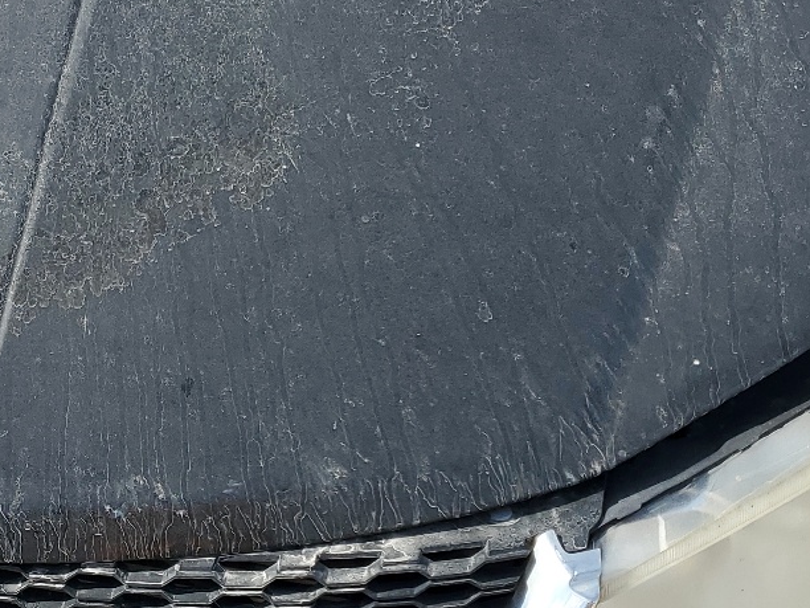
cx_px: 99
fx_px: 1591
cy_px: 449
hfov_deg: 27.6
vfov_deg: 21.4
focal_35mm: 68
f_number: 1.5
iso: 50
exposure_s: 1/2000
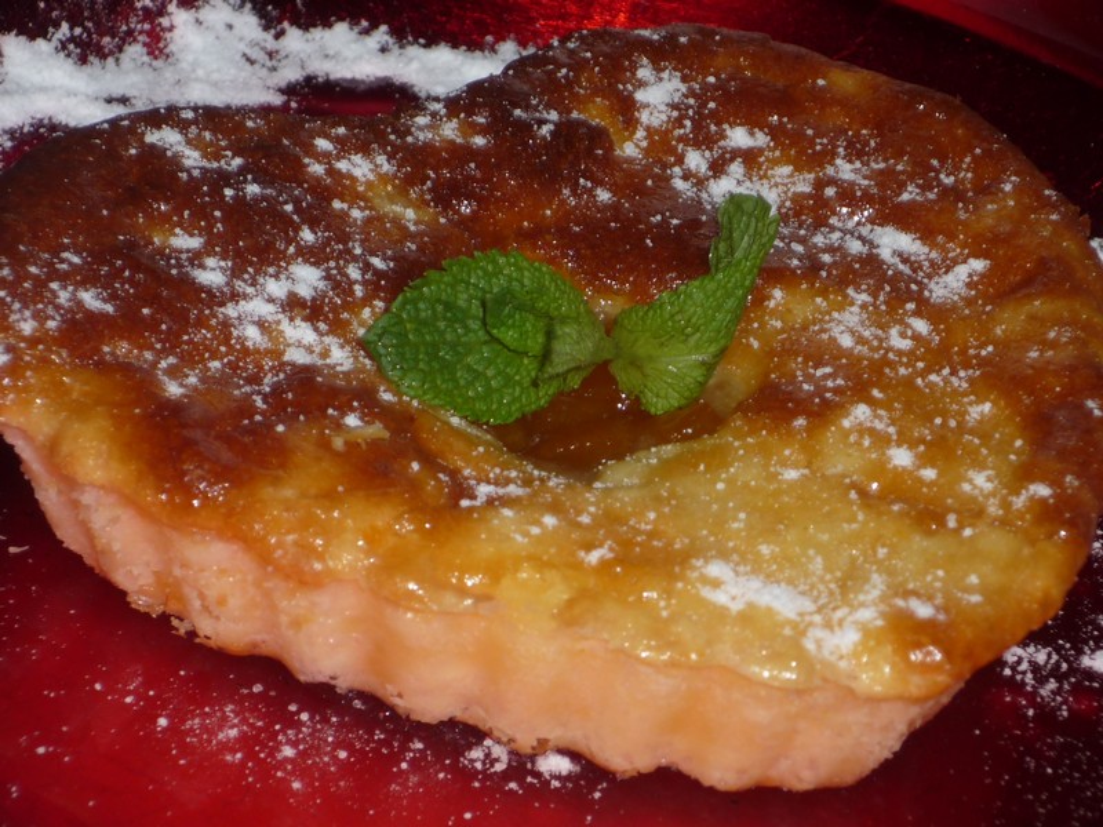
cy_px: 414
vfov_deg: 9.9
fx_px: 4780
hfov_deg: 13.2
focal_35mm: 150
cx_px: 552
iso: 100
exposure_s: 1/60
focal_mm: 18.6
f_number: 5.8
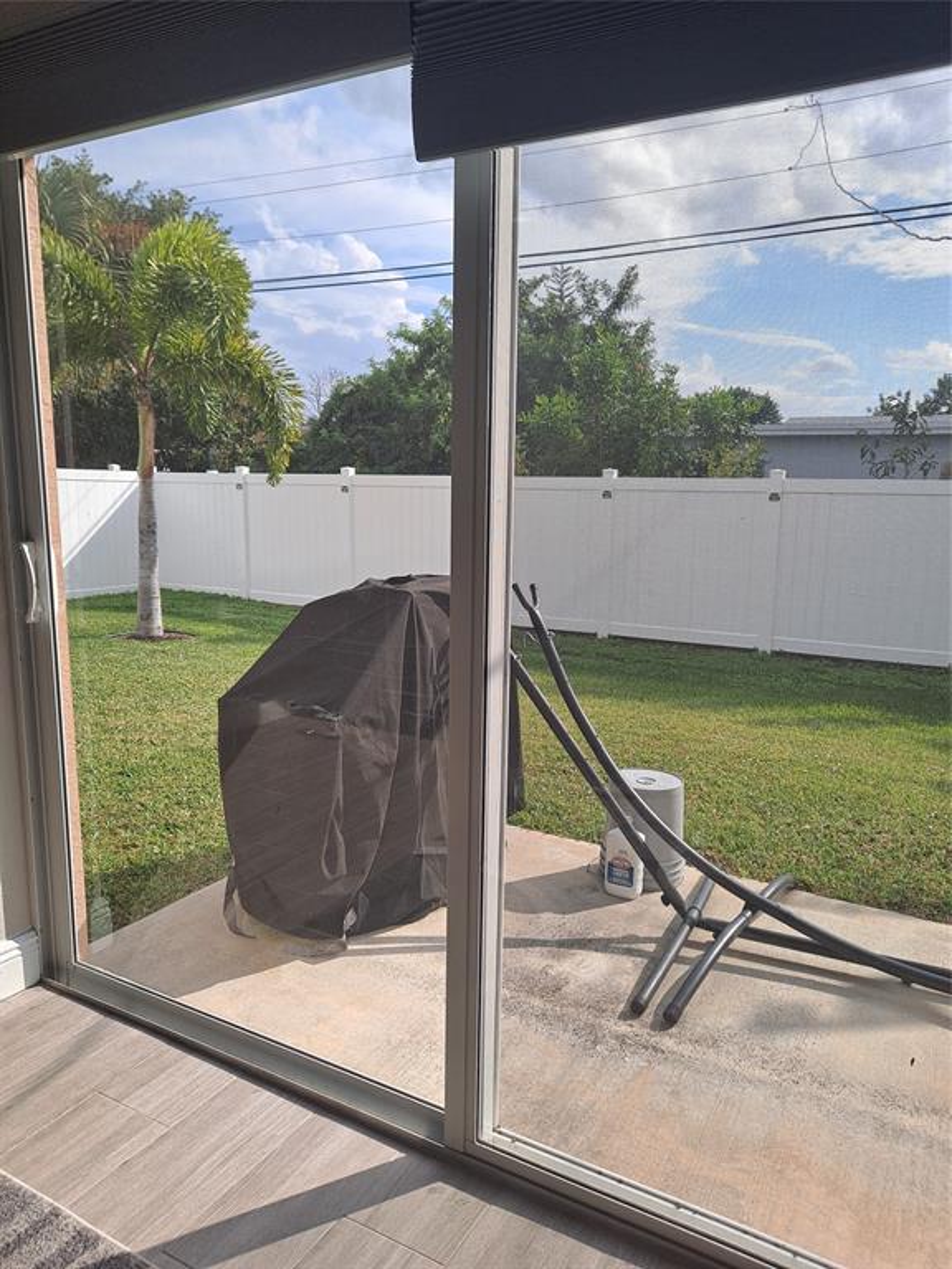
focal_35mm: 25
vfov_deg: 69.4
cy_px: 634
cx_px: 476
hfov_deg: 54.9
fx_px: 917
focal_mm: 4.6
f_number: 2
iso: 32
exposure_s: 1/480
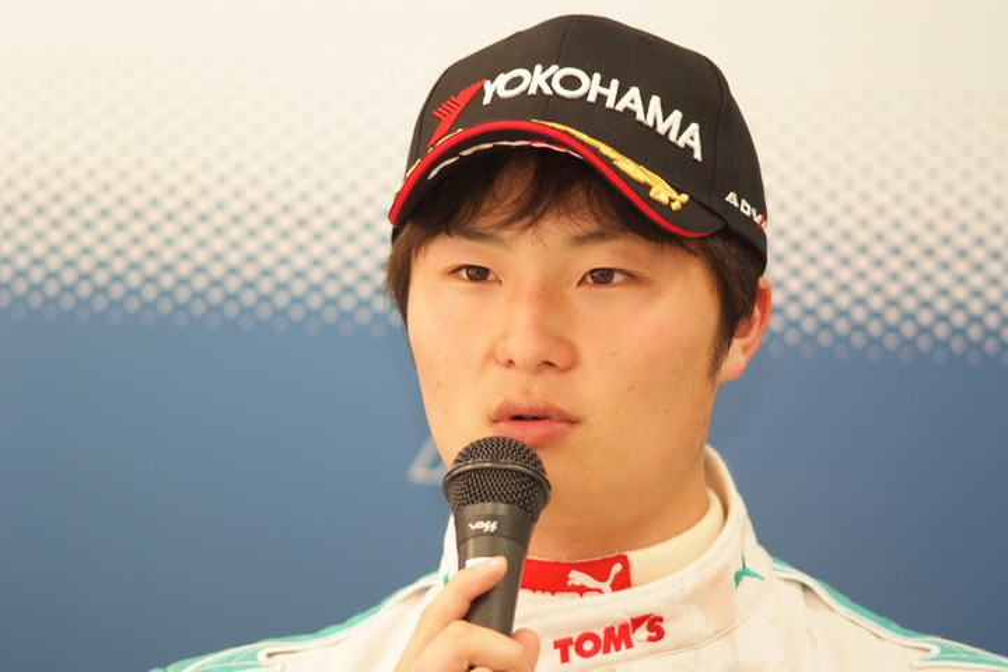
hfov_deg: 7.6
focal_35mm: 270
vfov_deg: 5.1
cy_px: 336
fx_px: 7559
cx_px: 504
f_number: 2.8
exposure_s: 1/125
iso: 800
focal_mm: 180
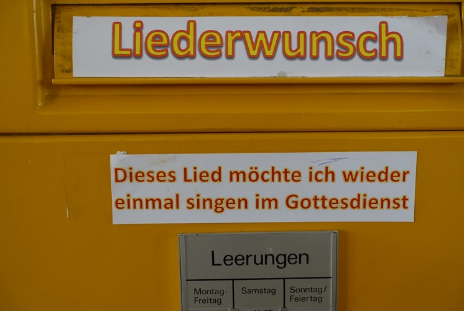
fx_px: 632
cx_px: 232
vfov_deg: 27.6
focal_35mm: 49
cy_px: 156
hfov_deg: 40.3
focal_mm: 17.9
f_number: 2.8
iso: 640
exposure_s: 1/50
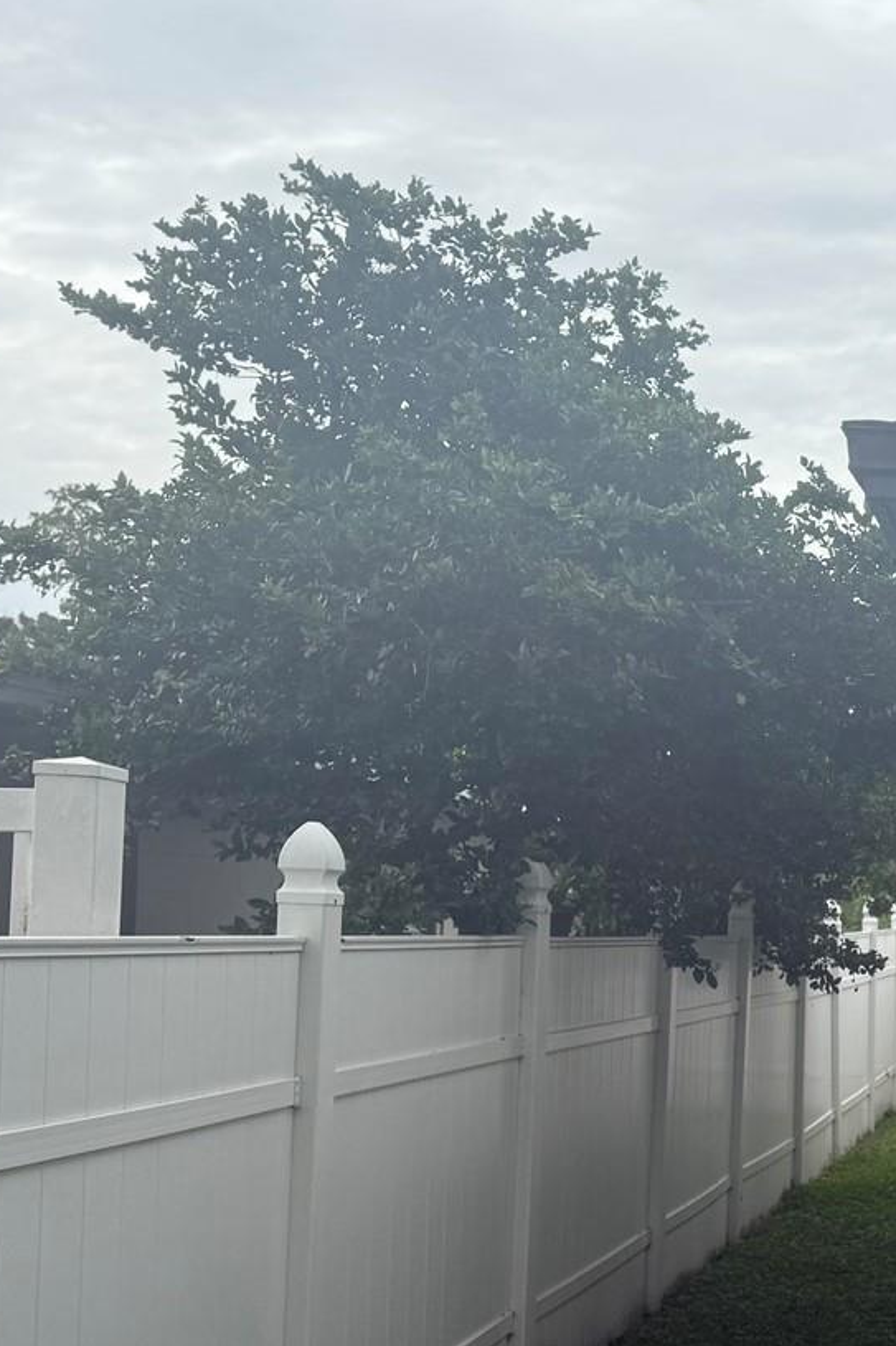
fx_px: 1830
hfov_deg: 24.1
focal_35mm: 49
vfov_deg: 40.0
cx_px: 1165
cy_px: 875
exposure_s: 1/2110
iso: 80
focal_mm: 6.76
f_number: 1.78
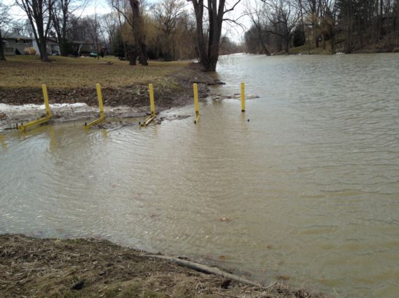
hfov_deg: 55.4
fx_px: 380
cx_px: 200
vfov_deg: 42.9
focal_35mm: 33
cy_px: 149
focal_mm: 4.12
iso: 50
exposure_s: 1/1043
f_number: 2.4
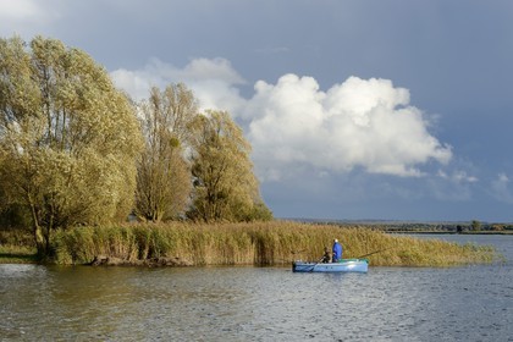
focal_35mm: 86
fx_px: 1225
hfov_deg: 23.6
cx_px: 256
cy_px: 171
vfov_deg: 15.9
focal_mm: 86
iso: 200
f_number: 11
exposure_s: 1/250
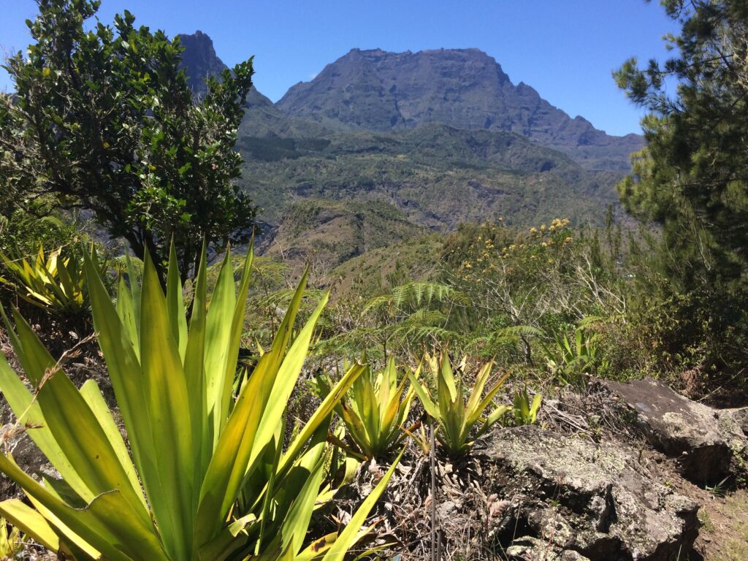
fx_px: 627
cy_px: 280
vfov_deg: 48.2
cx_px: 374
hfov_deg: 61.7
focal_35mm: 29
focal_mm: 4.15
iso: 32
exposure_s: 1/1580
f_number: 2.2
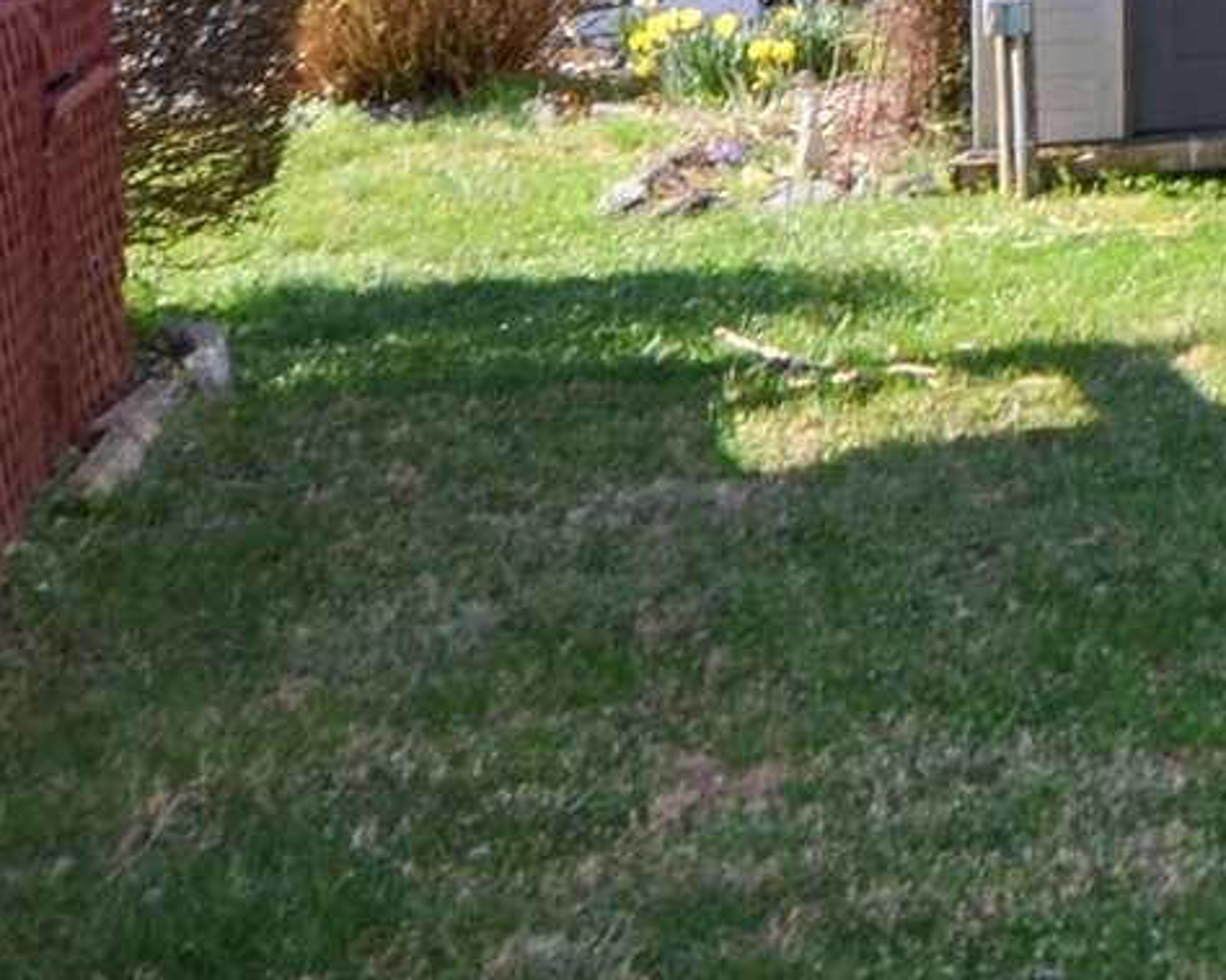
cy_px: 114
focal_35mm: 91
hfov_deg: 15.4
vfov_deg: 16.7
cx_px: 2646
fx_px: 3301
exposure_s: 1/250
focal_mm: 10
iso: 100
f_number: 5.6
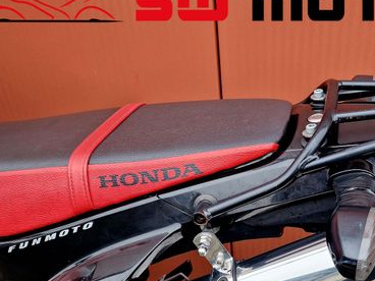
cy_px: 215
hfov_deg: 45.6
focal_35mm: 40
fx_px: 433
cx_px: 269
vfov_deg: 35.1
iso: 125
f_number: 1.8
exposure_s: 1/100
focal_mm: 6.4
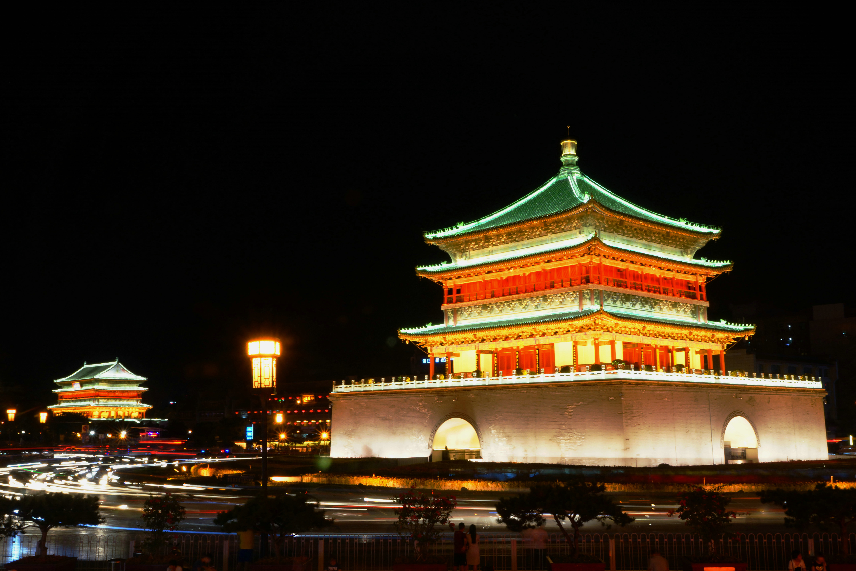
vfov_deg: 36.9
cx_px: 428
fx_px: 856
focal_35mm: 36
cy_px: 286
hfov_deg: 53.1
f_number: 22
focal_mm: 24
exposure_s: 8
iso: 200
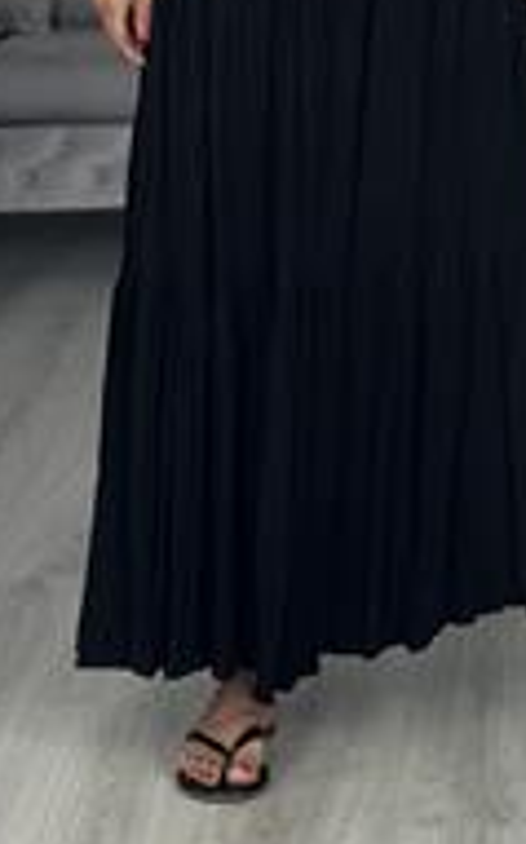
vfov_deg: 15.0
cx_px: 354
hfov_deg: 9.7
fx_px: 3103
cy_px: -150
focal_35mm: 135
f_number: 1.78
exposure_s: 1/126
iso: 100
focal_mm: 6.86
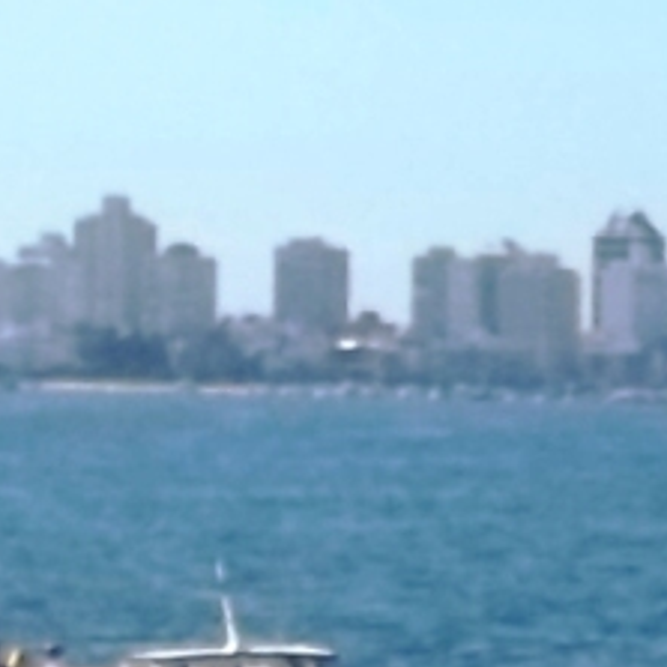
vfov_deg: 6.2
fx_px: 6169
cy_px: 649
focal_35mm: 283
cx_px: 1982
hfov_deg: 5.8
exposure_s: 1/250
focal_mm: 6.5
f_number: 8
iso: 64
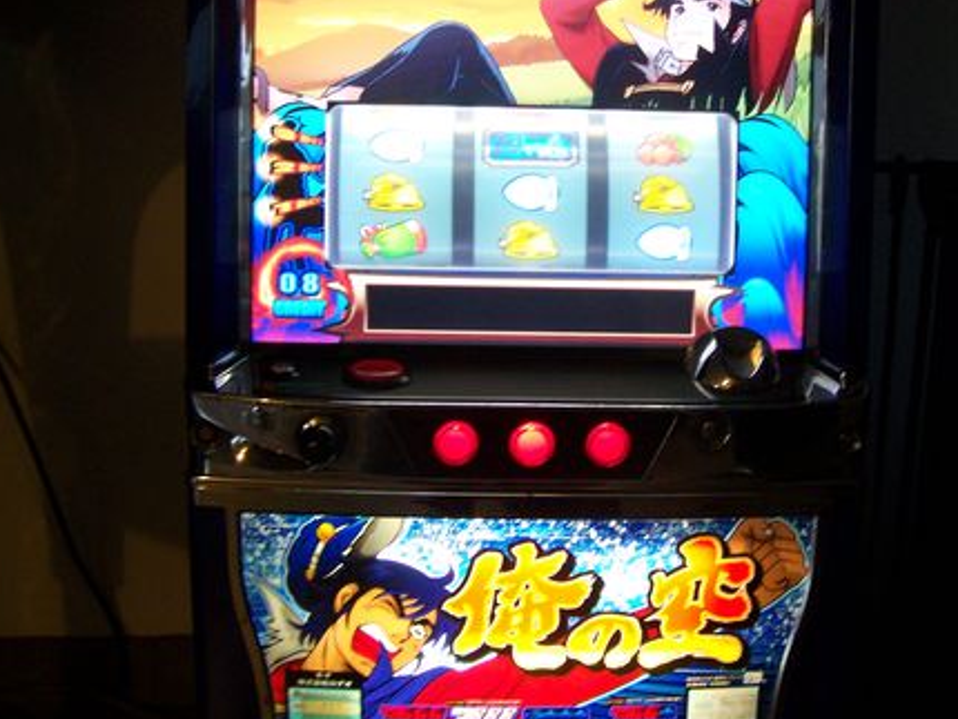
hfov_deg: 36.0
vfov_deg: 27.5
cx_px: 597
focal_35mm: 53
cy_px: 276
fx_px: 1468
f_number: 2.8
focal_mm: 6.3
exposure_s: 1/15
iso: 160
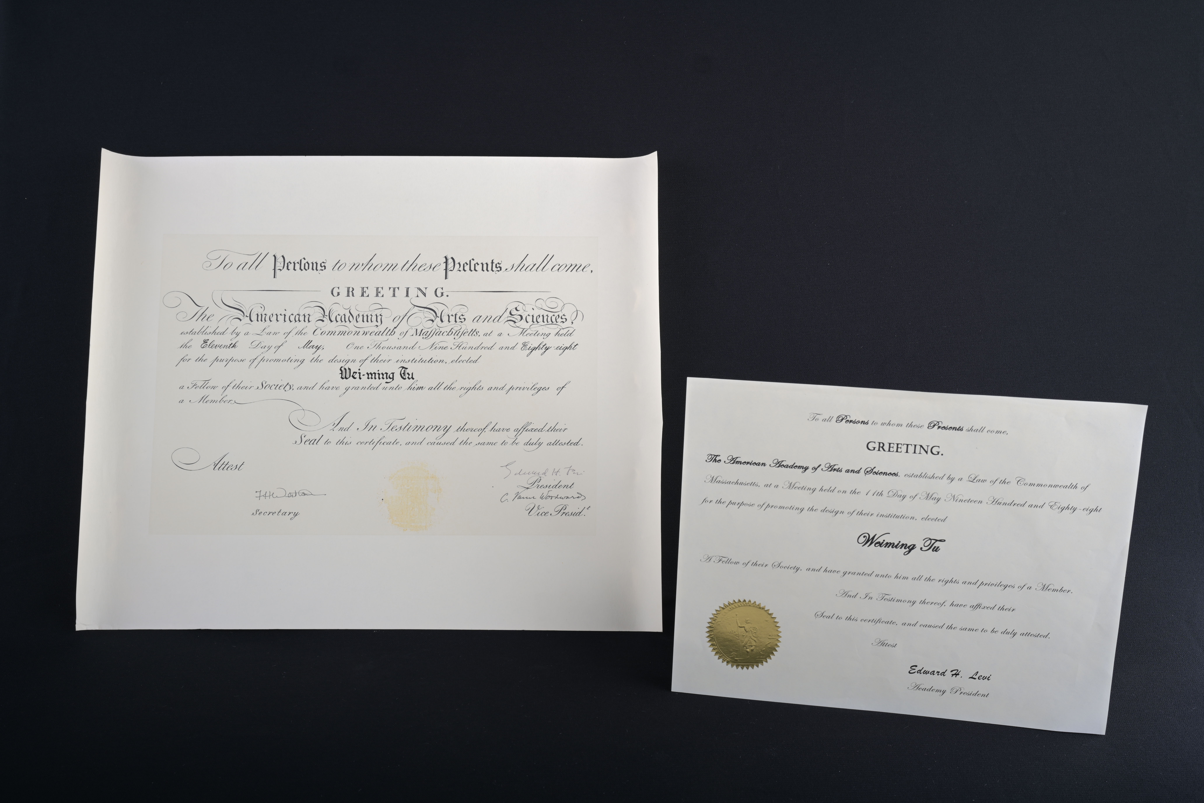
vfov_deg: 34.2
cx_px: 602
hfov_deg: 49.6
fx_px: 1304
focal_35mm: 39
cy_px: 402
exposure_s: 1/200
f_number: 10
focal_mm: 39
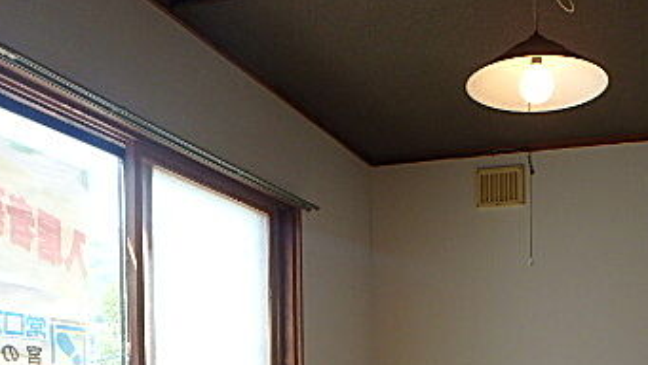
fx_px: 739
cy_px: 435
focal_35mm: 43
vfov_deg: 25.1
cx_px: 456
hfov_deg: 46.2
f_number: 3.5
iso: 125
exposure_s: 1/80
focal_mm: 3.7
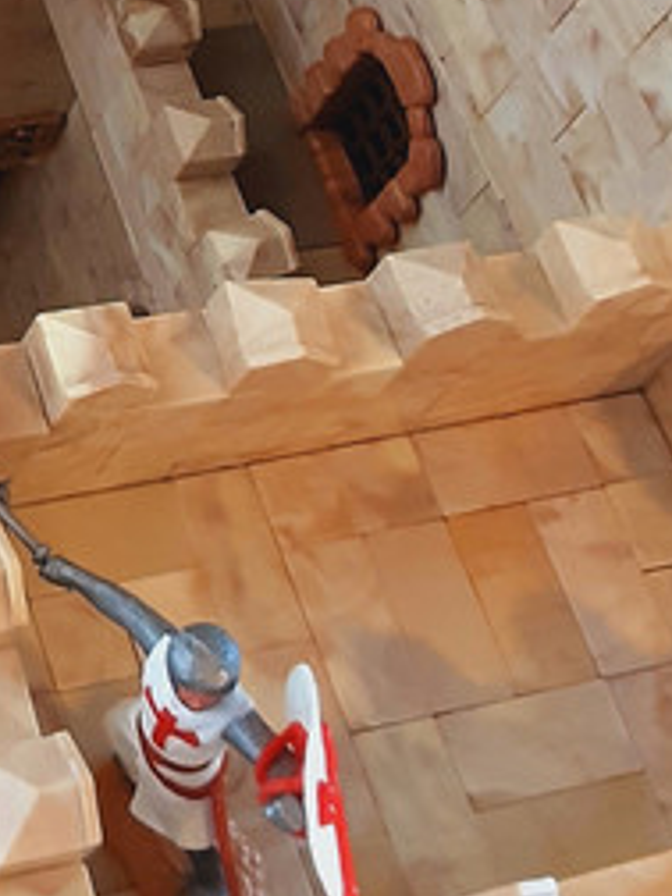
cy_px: -142
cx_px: -345
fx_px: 2304
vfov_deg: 20.7
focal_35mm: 89
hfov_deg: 15.3
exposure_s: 1/25
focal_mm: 2.9
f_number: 1.9
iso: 160
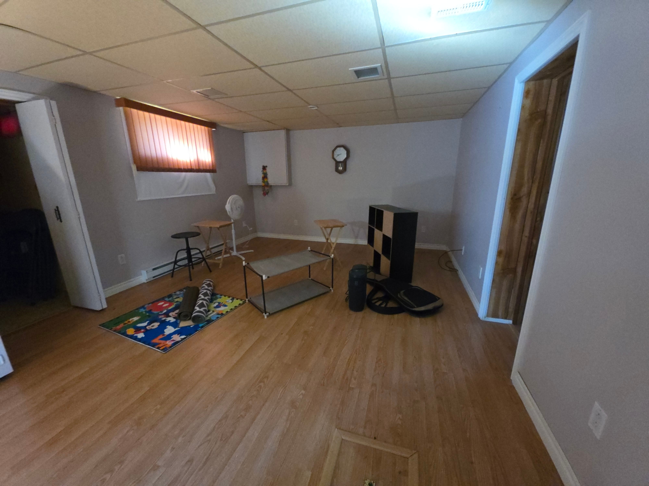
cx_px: 324
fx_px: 244
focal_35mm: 13
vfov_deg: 89.9
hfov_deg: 106.2
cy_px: 243
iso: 1250
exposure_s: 1/24
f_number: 1.9
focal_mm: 2.2
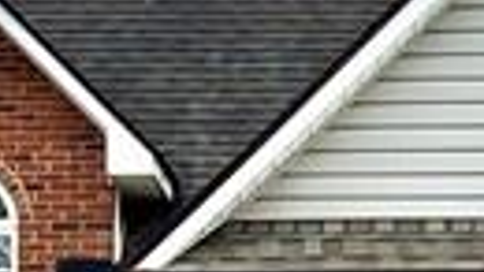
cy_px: 350
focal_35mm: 223
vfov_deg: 5.4
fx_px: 2861
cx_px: 503
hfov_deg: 9.6
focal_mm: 5.7
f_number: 1.5
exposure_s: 1/1645
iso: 50
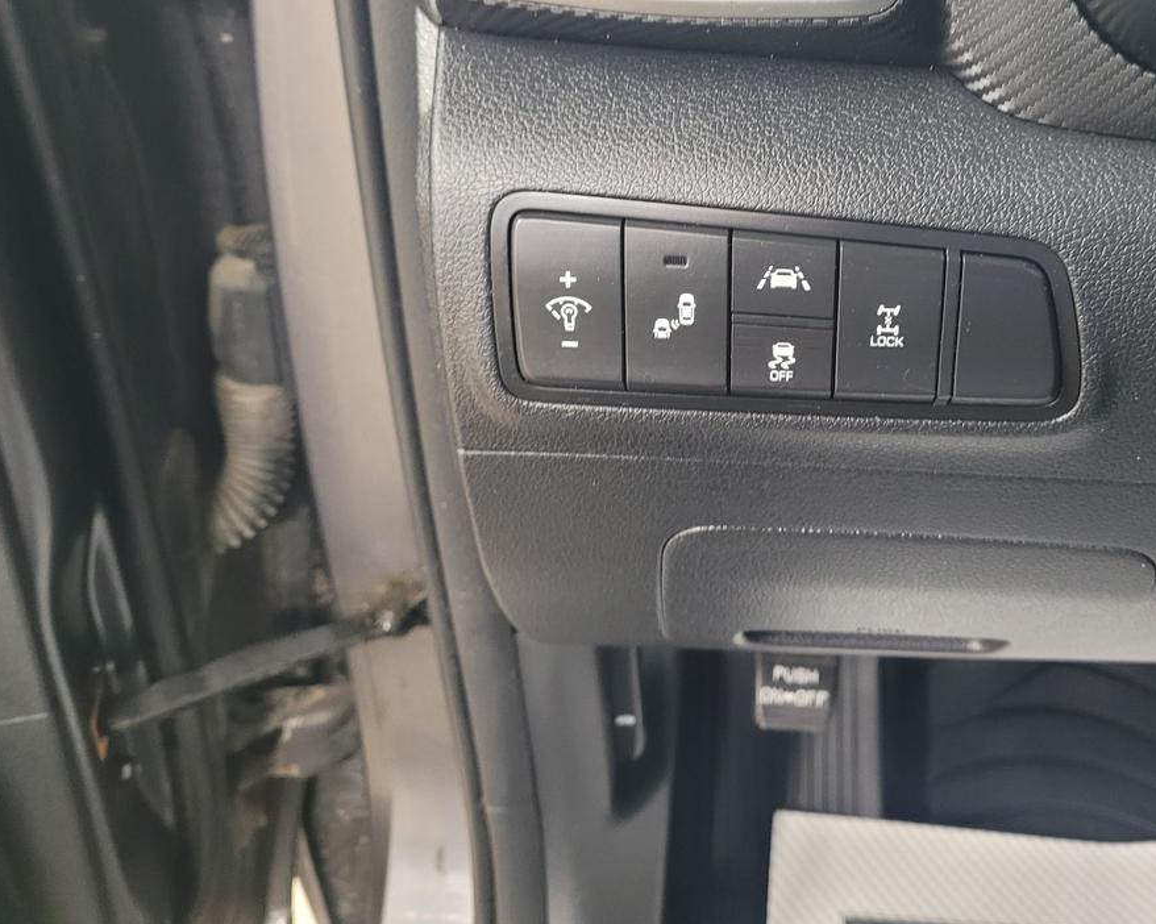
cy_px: 295
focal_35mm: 37
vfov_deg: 39.6
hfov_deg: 48.3
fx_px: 1266
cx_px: 772
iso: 640
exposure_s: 1/40
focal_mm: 5.4
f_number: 1.8
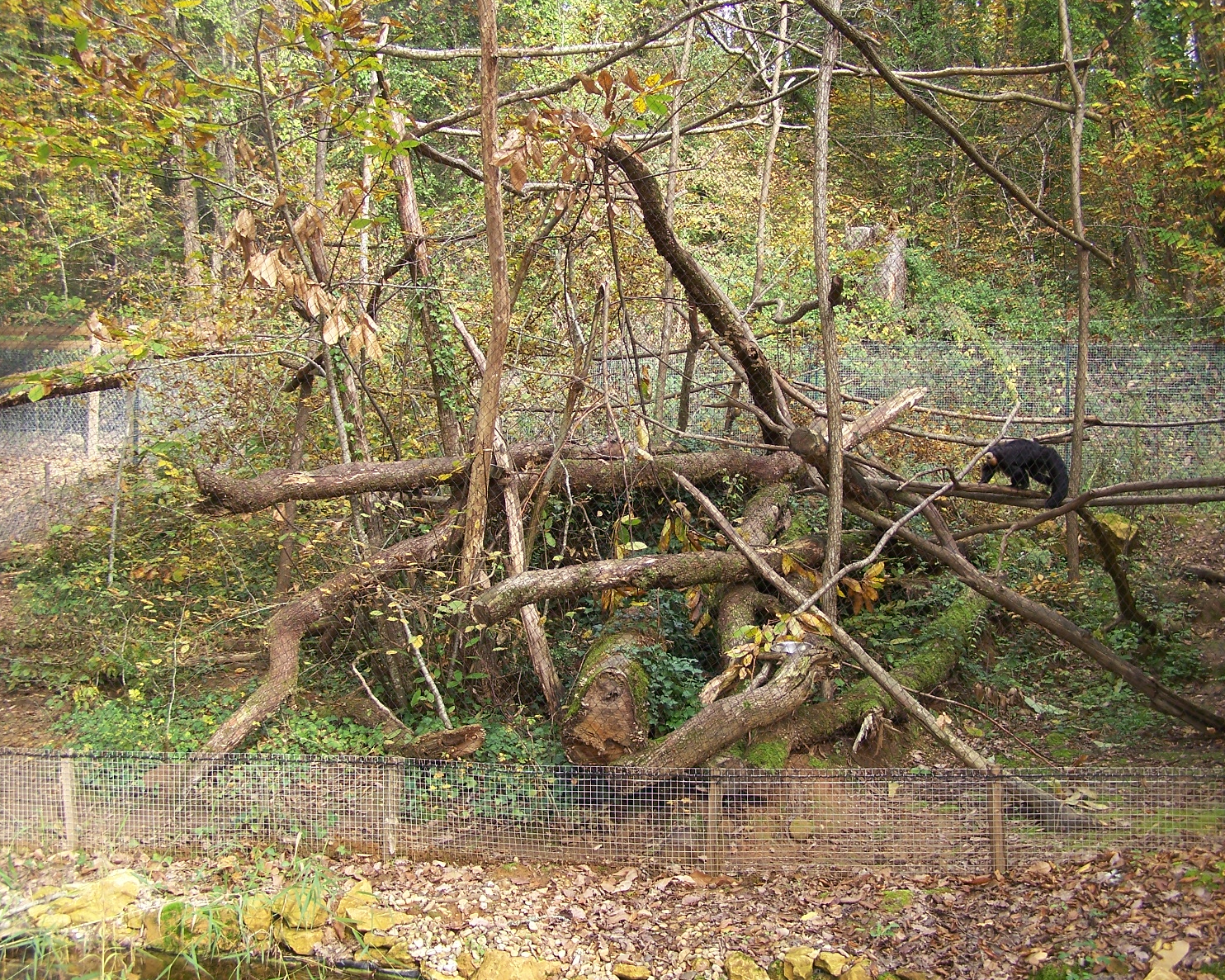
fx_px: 1450
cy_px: 492
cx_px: 648
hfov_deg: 45.8
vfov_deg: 37.3
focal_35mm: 40
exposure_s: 1/40
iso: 64
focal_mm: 6.3
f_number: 2.8
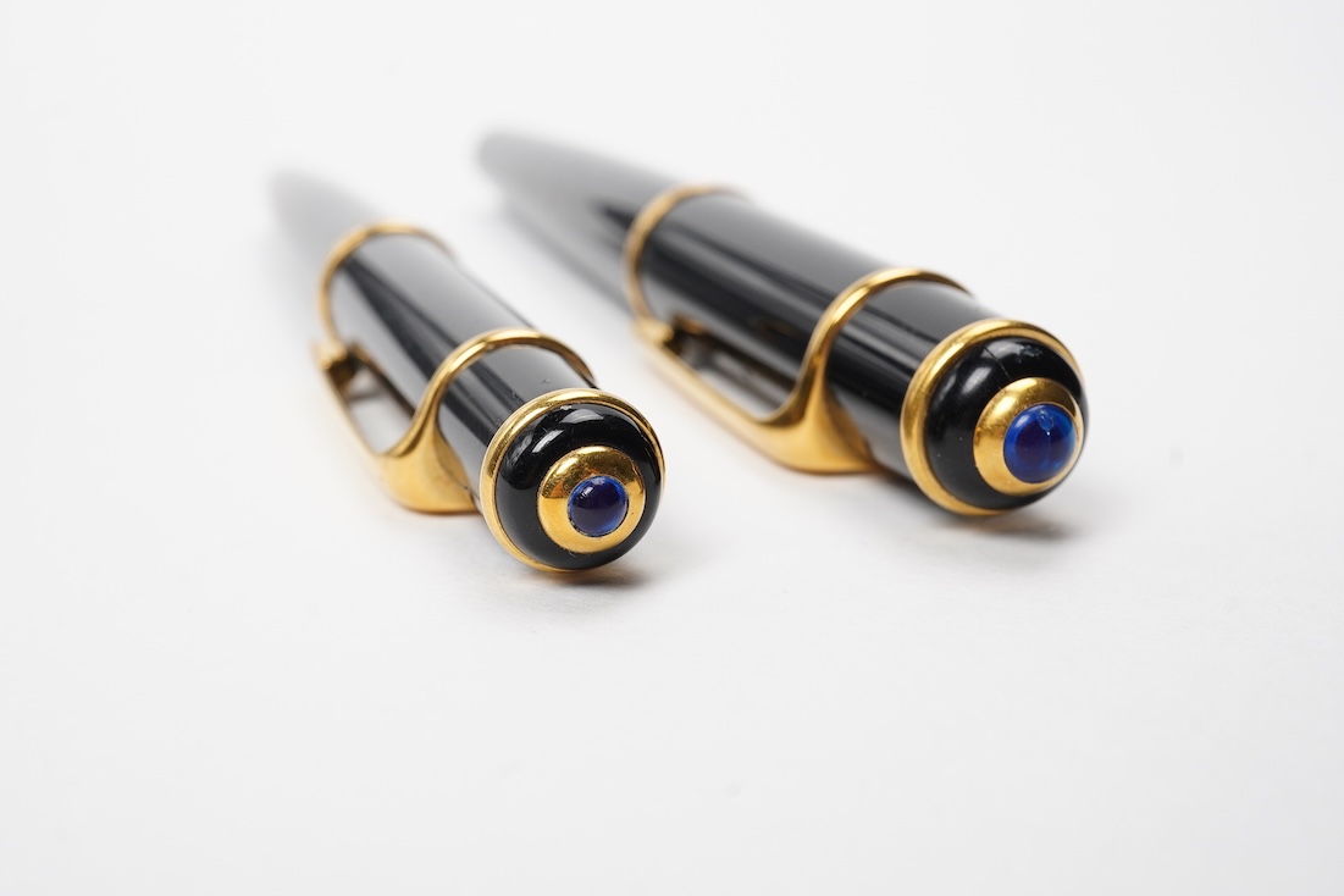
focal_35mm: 46
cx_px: 685
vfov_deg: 29.2
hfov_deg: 42.7
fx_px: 1717
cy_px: 446
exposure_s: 1/100
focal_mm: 30
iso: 400
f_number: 18
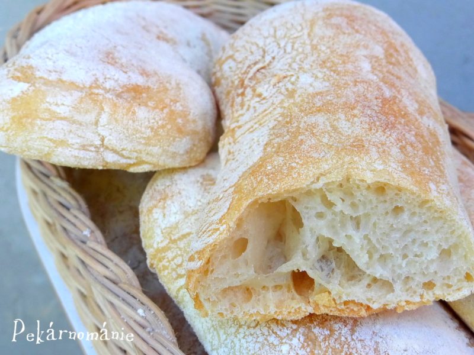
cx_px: 237
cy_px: 178
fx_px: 945
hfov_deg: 28.2
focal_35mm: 69
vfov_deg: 21.3
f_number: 4.9
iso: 160
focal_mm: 11.7
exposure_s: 1/60
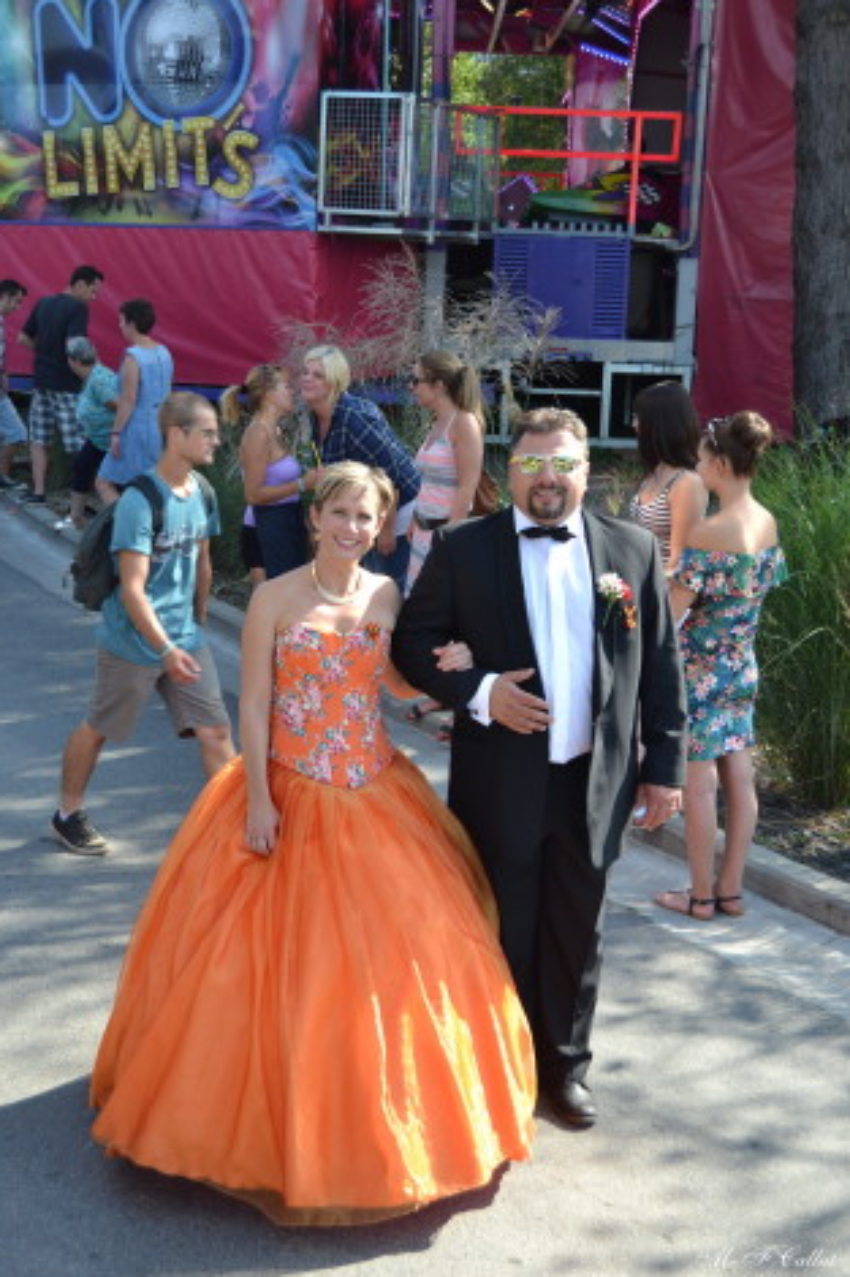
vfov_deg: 41.5
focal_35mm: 48
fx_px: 1684
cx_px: 418
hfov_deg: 28.3
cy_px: 649
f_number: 5.6
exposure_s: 1/125
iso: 100
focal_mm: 31
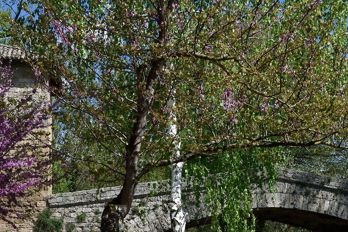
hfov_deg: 23.5
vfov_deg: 15.3
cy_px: 288
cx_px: 229
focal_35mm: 86
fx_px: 831
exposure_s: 1/500
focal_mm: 31
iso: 320
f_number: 10
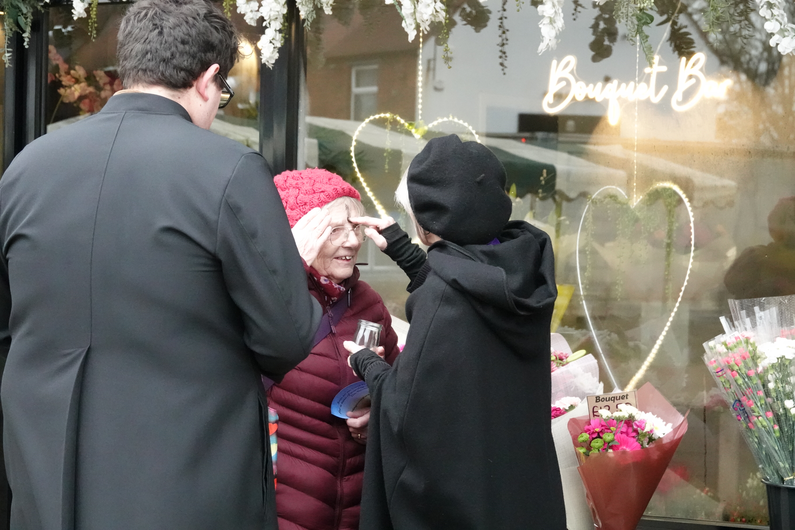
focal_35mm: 115
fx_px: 2539
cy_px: 265
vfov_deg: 11.9
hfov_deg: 17.8
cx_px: 398
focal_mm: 42.08
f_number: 4
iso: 5000
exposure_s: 1/1000
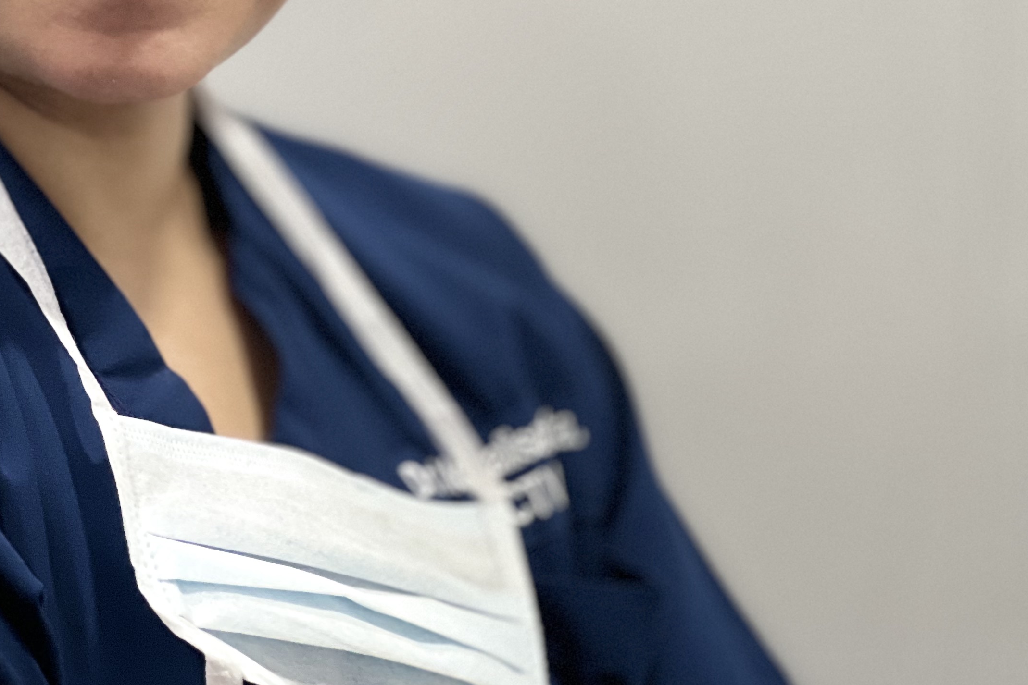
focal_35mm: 151
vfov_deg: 9.0
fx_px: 4312
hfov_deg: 13.5
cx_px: 226
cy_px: -30
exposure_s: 1/25
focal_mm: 9
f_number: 2.8
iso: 400
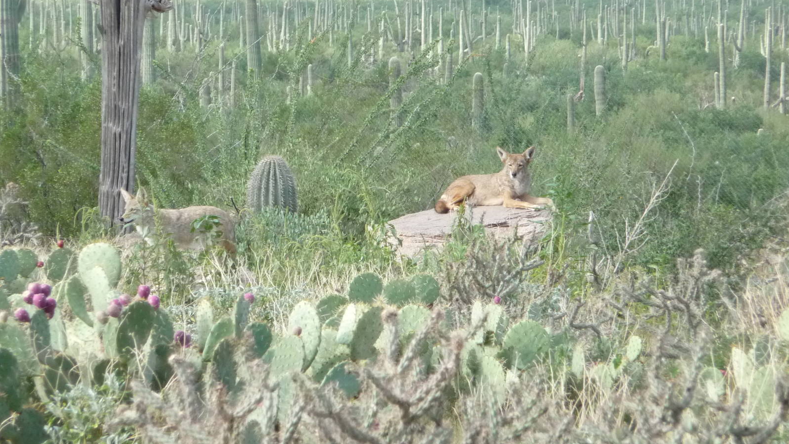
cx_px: 395
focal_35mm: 351
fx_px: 7344
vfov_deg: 3.5
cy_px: 177
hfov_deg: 6.1
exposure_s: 1/500
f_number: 4.9
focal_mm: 47
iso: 320
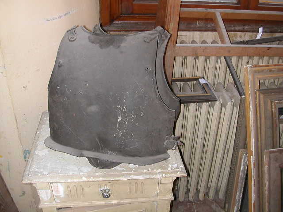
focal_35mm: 37
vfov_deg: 38.7
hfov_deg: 50.1
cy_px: 106
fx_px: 302
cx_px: 142
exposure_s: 1/59.9
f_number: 2.7
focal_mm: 5.6
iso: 100
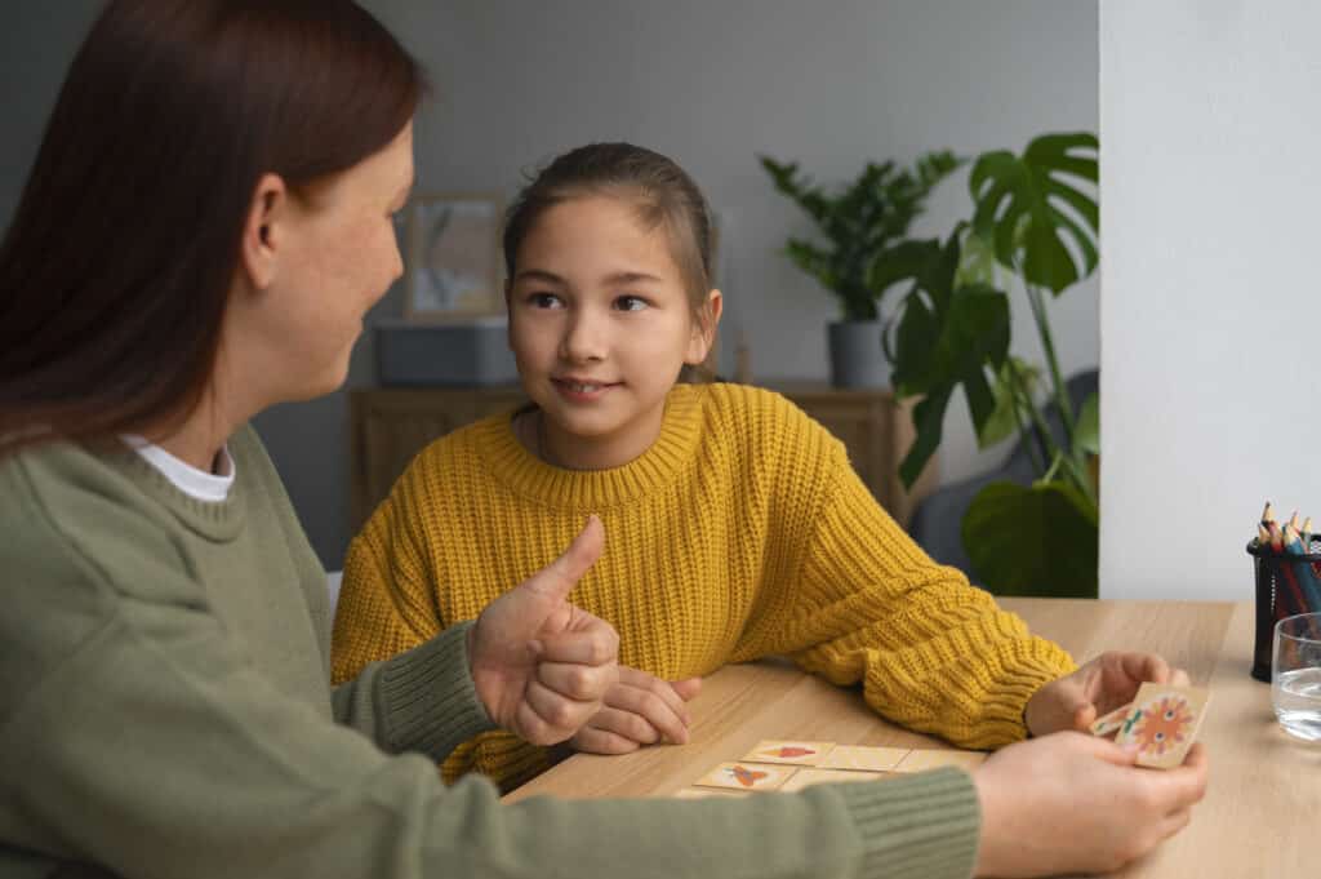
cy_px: 440
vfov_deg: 33.3
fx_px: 1467
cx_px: 660
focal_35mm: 40
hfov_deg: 48.5
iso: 640
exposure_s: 1/400
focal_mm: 40
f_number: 3.5
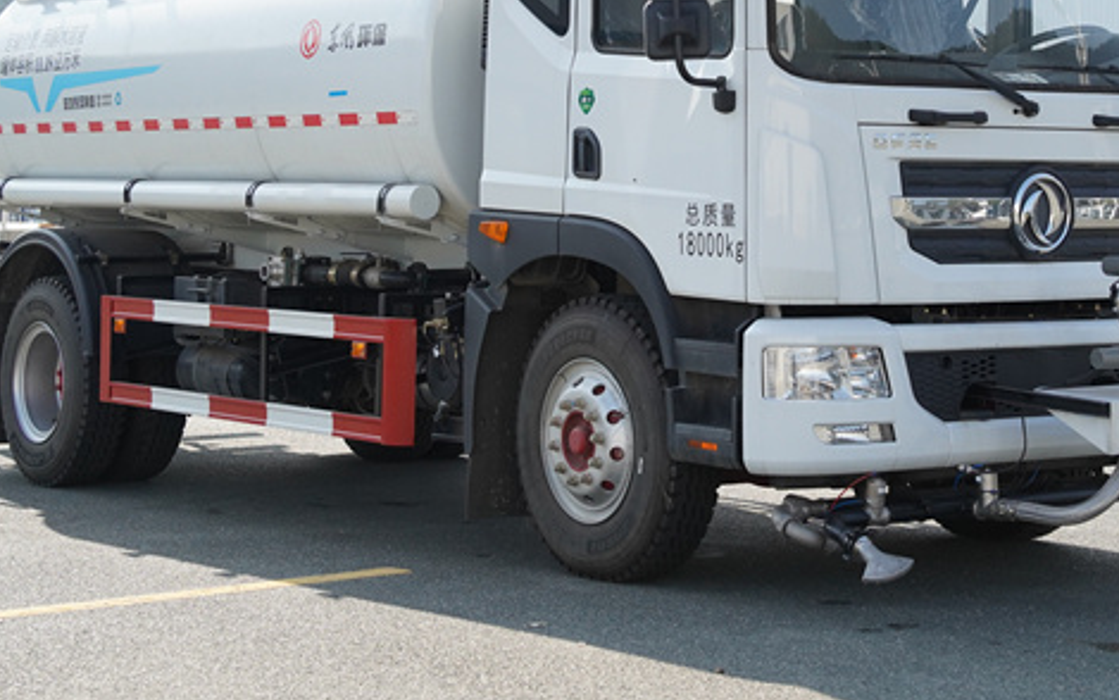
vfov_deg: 16.6
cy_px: 120
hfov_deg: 26.4
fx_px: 2379
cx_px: 705
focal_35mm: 78
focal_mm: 45
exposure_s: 1/3200
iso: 1250
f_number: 5
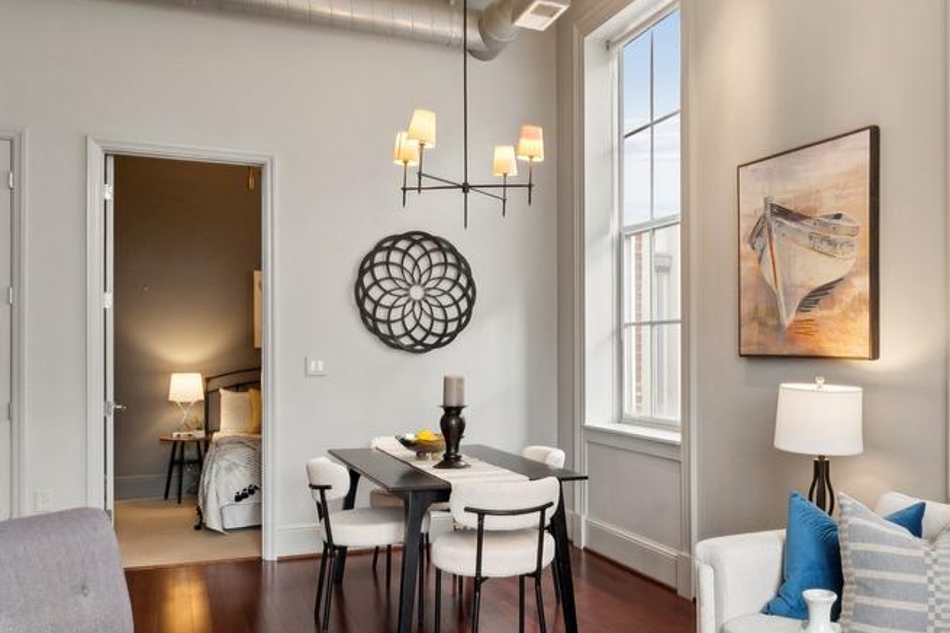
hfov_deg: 55.8
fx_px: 870
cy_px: 346
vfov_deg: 39.9
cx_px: 648
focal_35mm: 33
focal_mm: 10
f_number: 7.1
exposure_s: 1/20
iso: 200
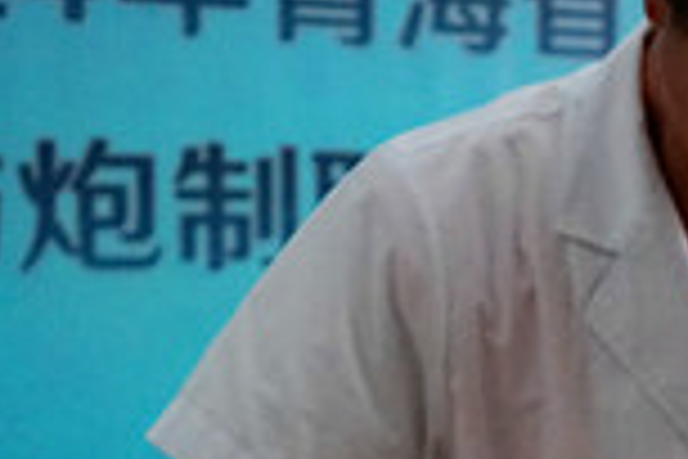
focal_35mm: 110
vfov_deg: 12.2
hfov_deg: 17.3
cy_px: 518
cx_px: 935
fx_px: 2102
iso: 6400
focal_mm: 28
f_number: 3.5
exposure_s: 1/2000
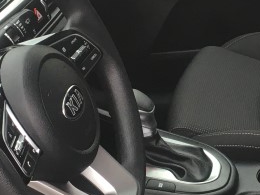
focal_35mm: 114
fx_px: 856
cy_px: 72
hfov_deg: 17.0
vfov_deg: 13.0
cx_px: 248
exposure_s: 1/40
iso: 25
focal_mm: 4.15
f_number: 2.2
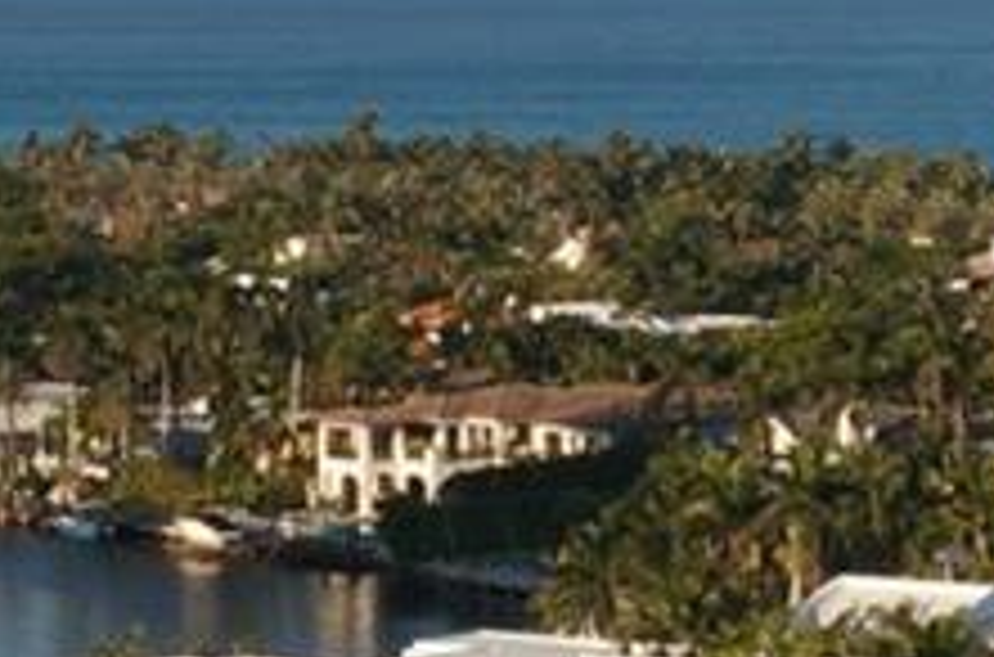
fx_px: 5689
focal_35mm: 207
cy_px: 36
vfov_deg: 6.6
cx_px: 918
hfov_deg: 9.9
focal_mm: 19
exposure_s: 1/60
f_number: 16
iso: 100
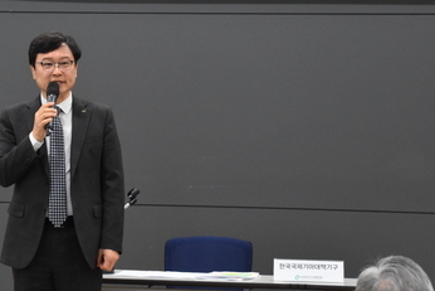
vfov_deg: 8.1
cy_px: 64
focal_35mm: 169
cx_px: 133
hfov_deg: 12.1
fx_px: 2043
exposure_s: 1/100
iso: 2000
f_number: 5
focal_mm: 62
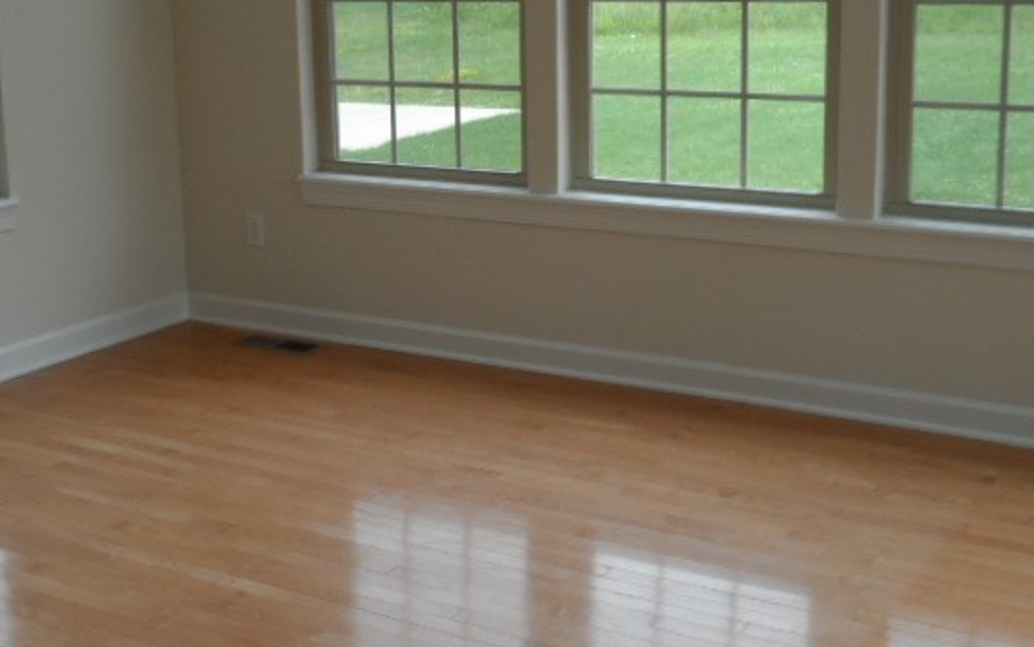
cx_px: 445
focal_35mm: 51
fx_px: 1438
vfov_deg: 25.3
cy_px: 247
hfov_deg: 39.5
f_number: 2.5
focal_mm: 4.5
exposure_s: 1/250
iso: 80
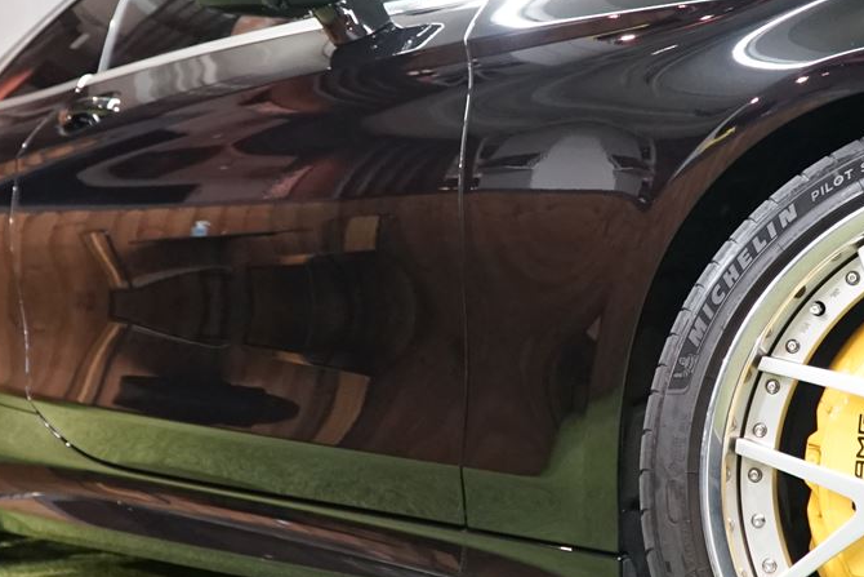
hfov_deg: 31.6
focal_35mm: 63
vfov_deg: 21.6
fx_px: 1512
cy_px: 296
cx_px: 582
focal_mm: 22
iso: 2000
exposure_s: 1/60
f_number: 4
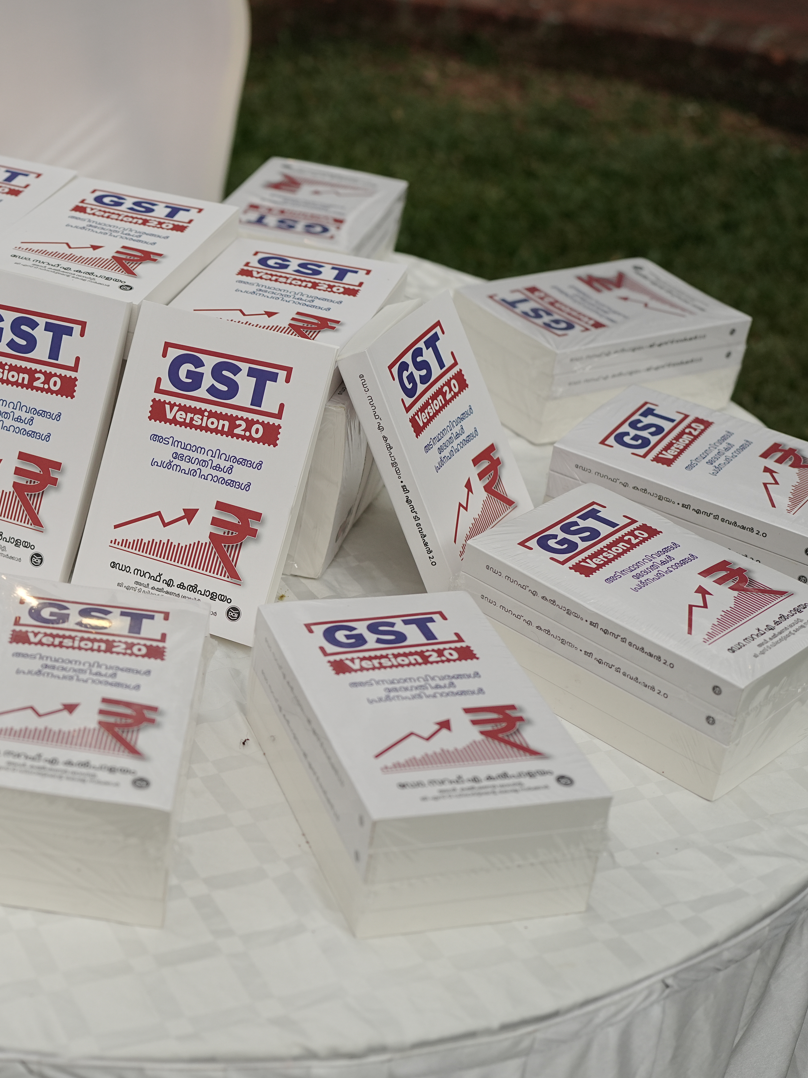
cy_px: 575
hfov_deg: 23.6
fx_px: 1867
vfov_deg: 32.2
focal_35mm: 60
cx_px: 48
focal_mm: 35
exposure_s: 1/5000
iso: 400
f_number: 2.5
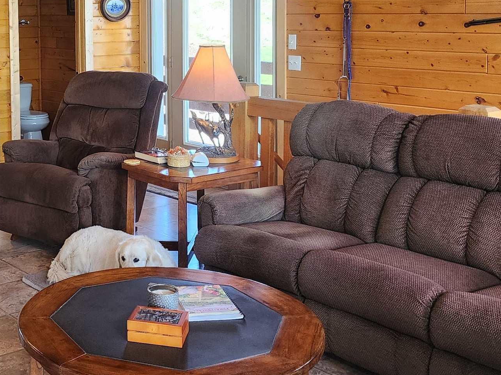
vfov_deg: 25.9
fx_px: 796
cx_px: 34
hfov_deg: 32.9
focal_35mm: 55
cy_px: 59
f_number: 1.8
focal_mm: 6.4
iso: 160
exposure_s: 1/180
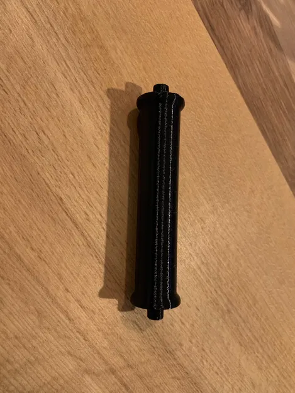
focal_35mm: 26
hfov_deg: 53.1
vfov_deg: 67.3
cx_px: 148
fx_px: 295
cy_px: 196
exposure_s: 1/33
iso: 320
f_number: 1.8
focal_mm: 4.25
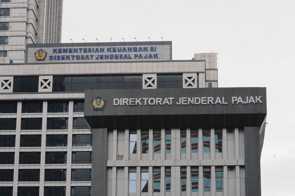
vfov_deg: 13.0
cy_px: 98
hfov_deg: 19.5
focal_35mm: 105
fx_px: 859
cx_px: 148
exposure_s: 1/400
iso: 400
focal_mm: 70
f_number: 11
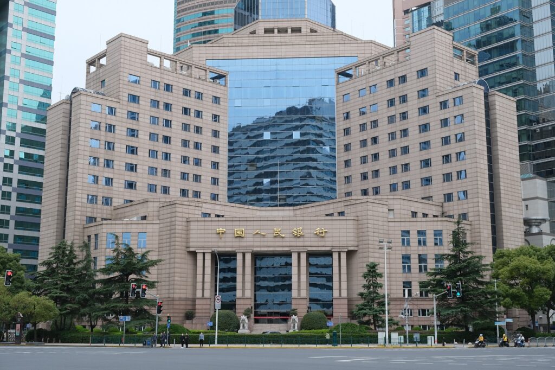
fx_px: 693
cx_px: 278
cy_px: 185
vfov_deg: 29.8
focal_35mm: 45
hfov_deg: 43.6
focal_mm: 30.2
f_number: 5.6
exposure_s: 1/340
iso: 320
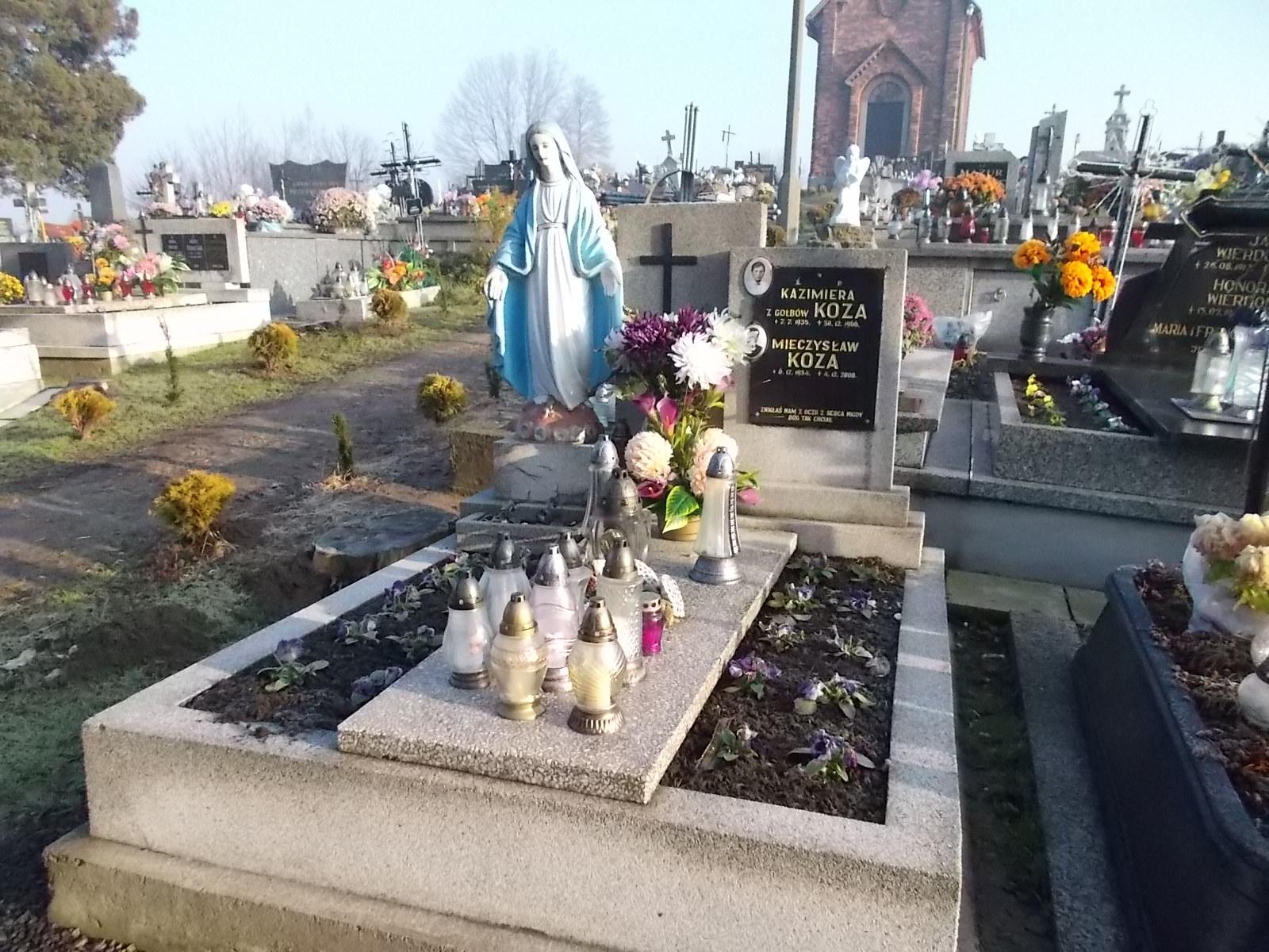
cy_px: 476
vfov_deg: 53.1
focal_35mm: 26
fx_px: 953
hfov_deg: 67.3
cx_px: 634
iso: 400
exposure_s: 1/200
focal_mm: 4.6
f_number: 8
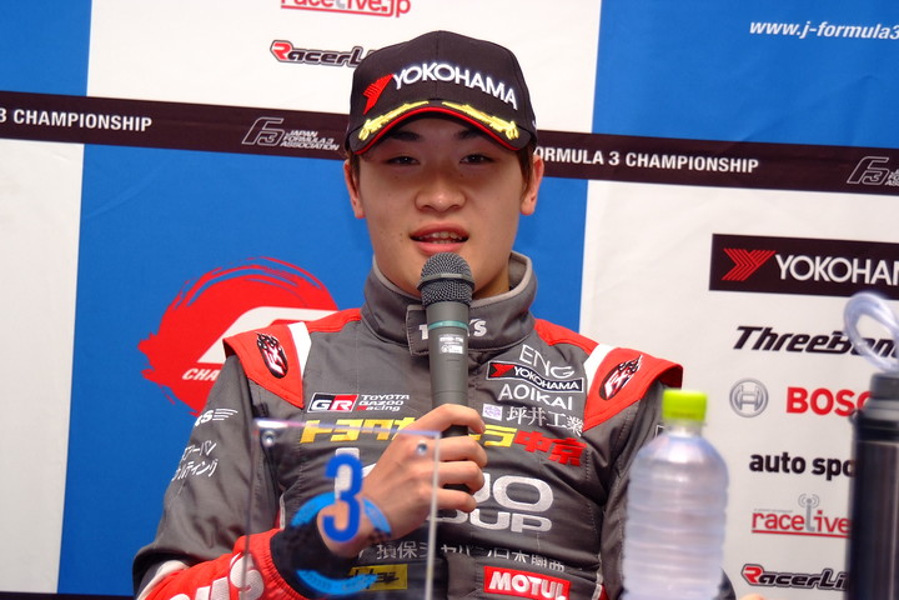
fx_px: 2996
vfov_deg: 11.4
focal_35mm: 120
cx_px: 450
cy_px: 300
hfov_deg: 17.1
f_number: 5.3
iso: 400
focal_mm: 80
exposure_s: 1/250
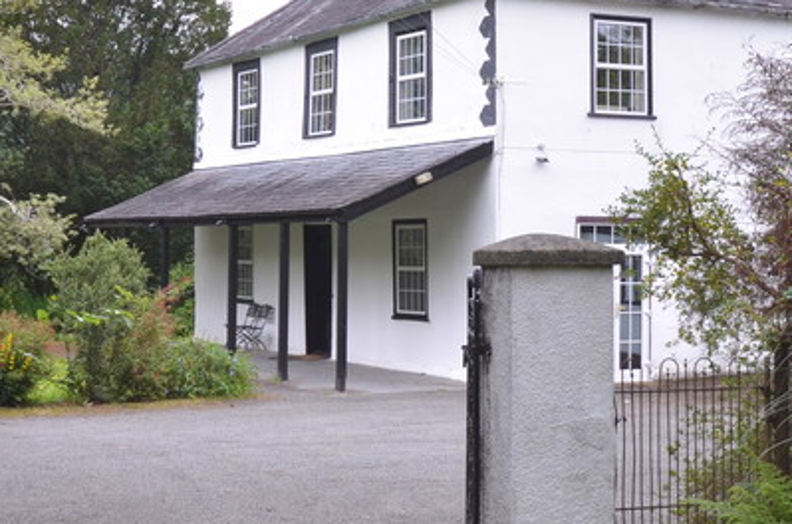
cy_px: 157
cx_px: 419
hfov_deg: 26.4
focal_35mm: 77
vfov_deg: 17.6
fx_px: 1690
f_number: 5.6
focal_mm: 20
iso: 200
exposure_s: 1/125
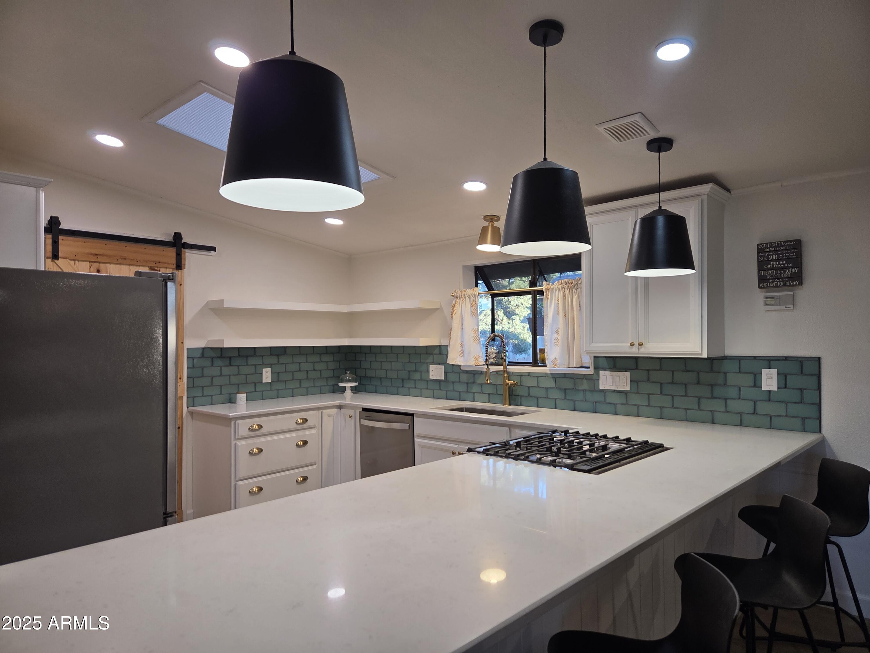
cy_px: 326
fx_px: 578
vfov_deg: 58.9
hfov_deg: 73.9
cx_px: 435
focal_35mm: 23
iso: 80
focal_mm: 5.4
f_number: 1.8
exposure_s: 1/120
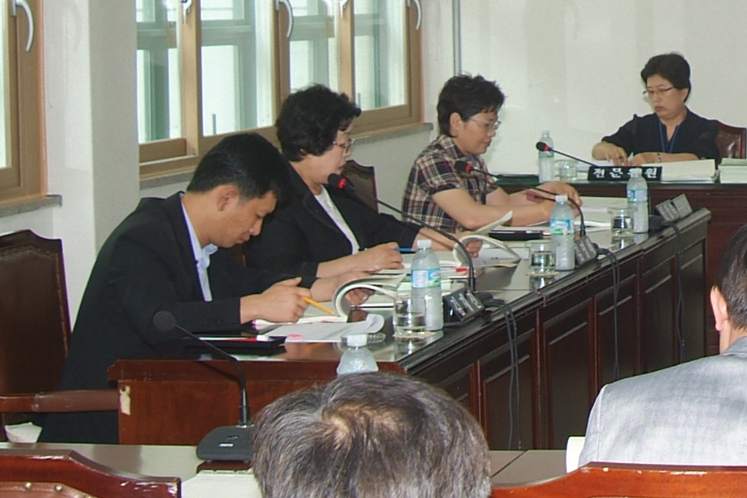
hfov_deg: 16.0
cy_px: 17
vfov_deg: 11.5
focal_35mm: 118
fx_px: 2448
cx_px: 1104
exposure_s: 1/60
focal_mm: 24
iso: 200
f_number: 4.8
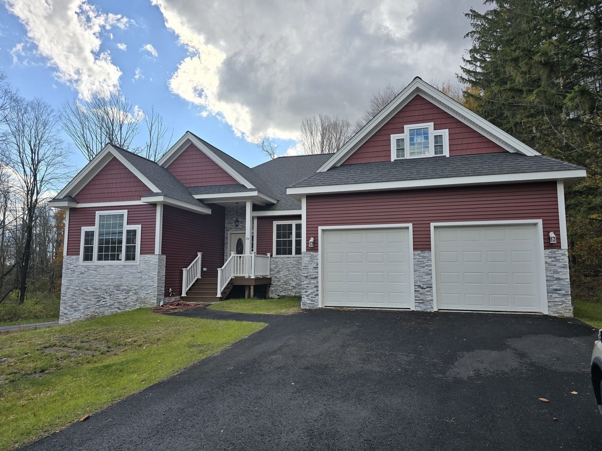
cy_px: 226
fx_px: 400
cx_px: 301
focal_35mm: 23
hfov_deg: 73.9
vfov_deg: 58.9
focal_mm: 6.3
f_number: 1.7
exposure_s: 1/1016
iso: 12
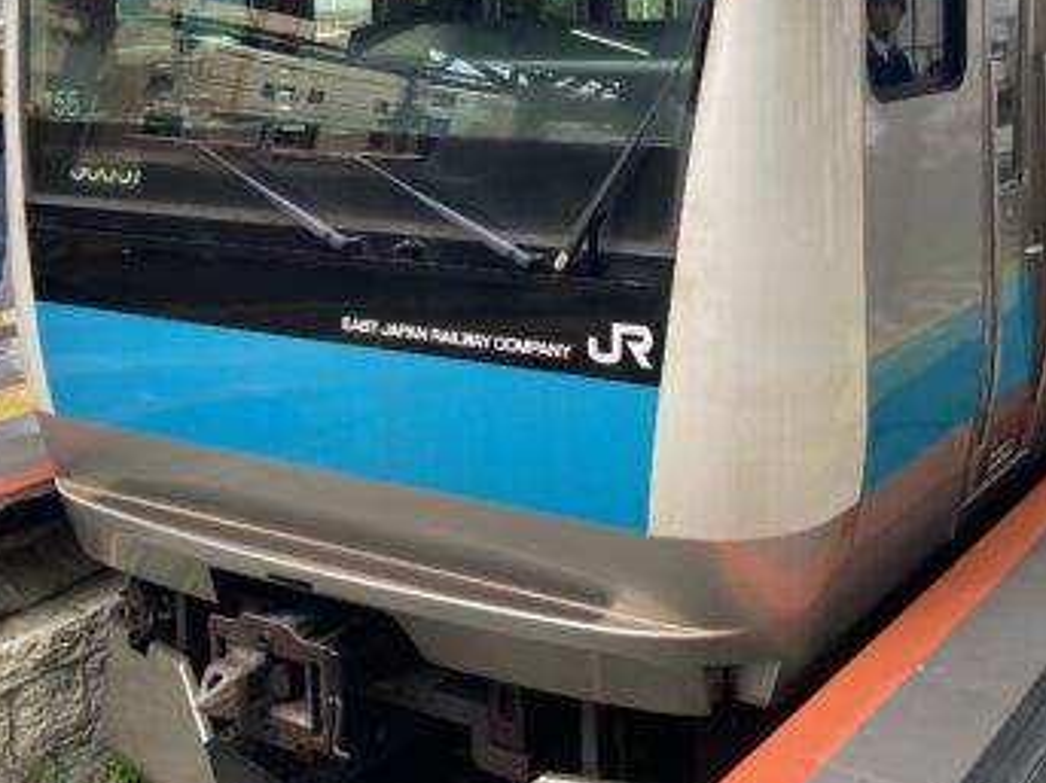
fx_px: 1480
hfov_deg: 38.7
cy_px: 152
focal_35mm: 49
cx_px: 647
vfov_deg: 29.0
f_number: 1.8
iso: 20
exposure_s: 1/206
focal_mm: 3.99
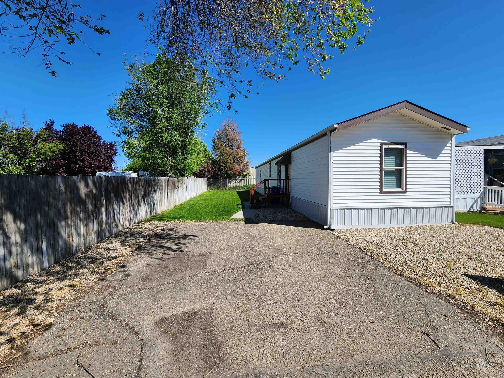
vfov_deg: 89.9
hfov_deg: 106.2
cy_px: 189
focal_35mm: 13
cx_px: 252
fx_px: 189
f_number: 2.2
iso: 50
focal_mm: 2.2
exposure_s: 1/2259
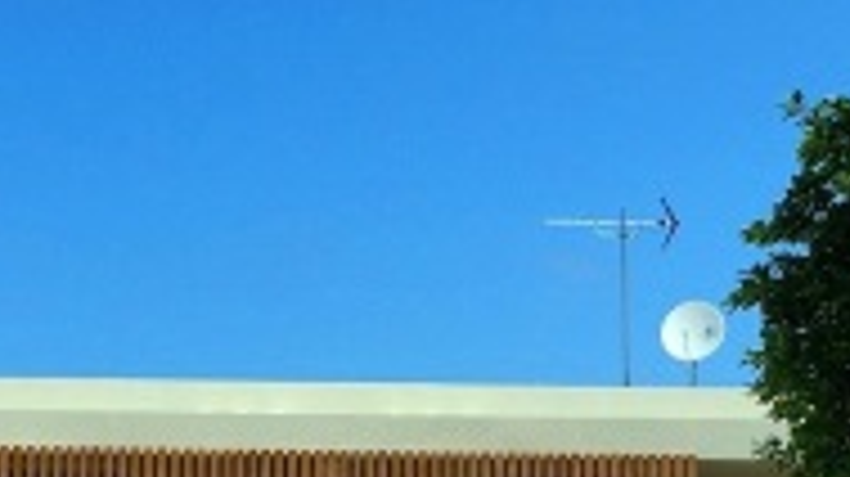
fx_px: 2680
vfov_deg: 10.1
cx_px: 301
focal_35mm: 119
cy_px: 472
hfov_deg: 18.0
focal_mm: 4.15
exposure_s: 1/2331
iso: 25
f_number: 2.2
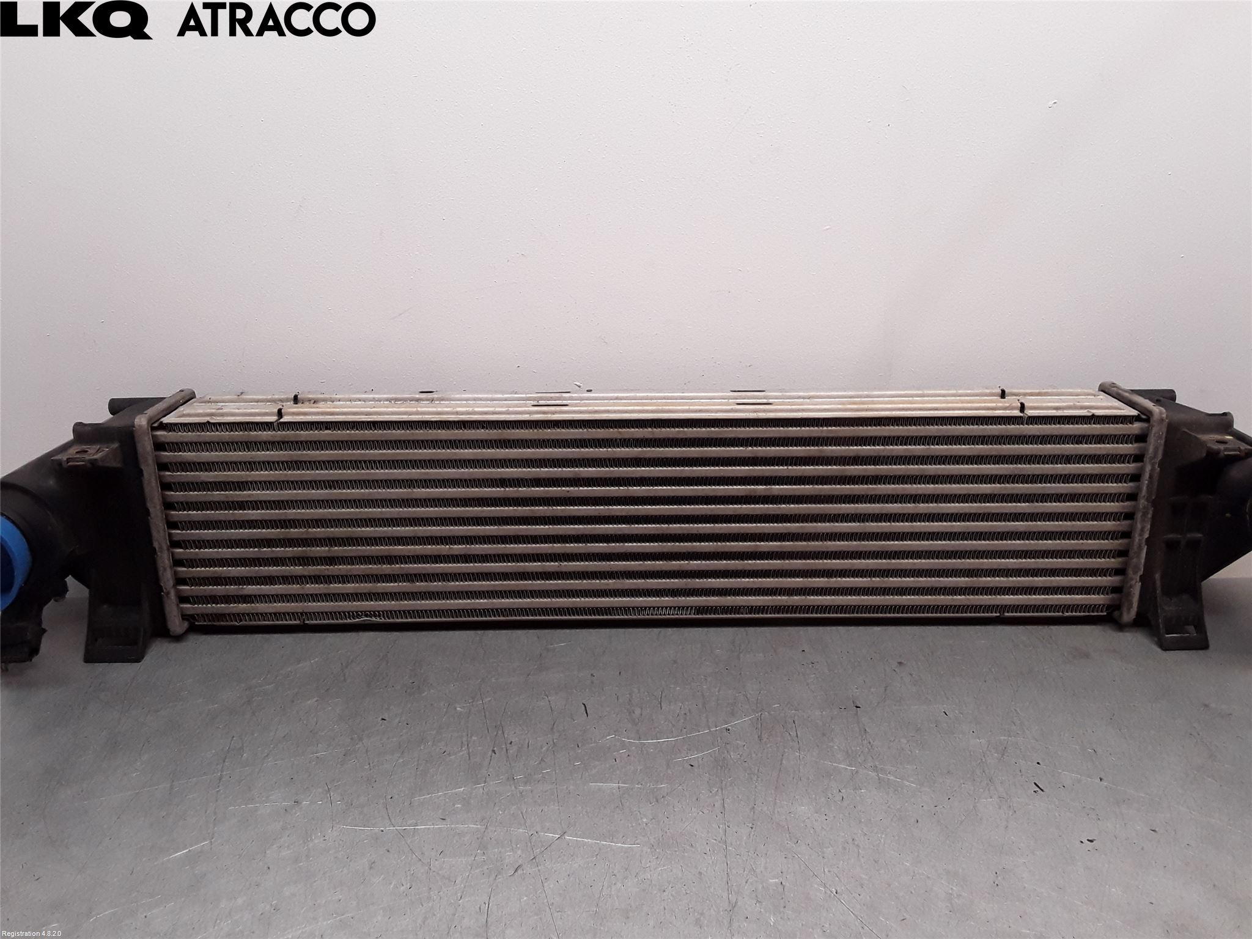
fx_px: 1013
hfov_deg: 63.4
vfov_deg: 49.7
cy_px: 470
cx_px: 626
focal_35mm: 28
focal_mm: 2.91
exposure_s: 1/159
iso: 100
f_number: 1.9
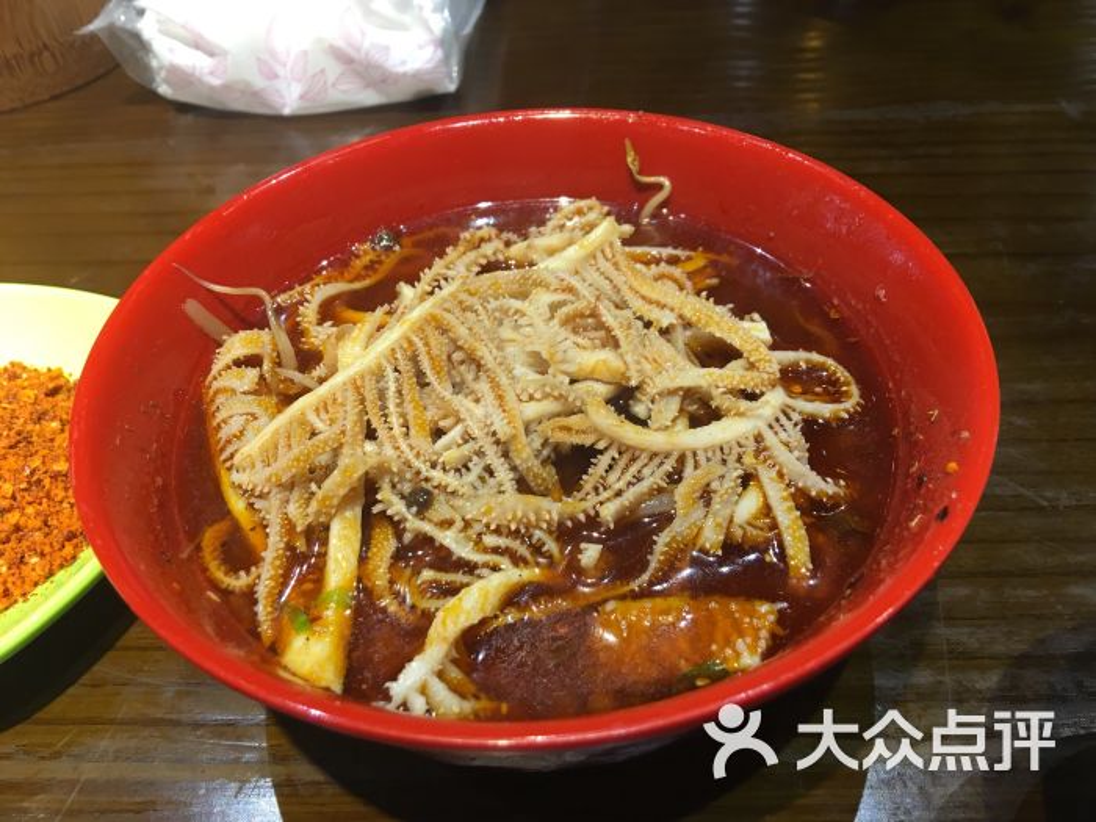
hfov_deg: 61.7
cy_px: 411
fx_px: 918
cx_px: 548
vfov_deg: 48.2
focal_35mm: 29
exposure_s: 1/33
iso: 32
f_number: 2.2
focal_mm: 4.15
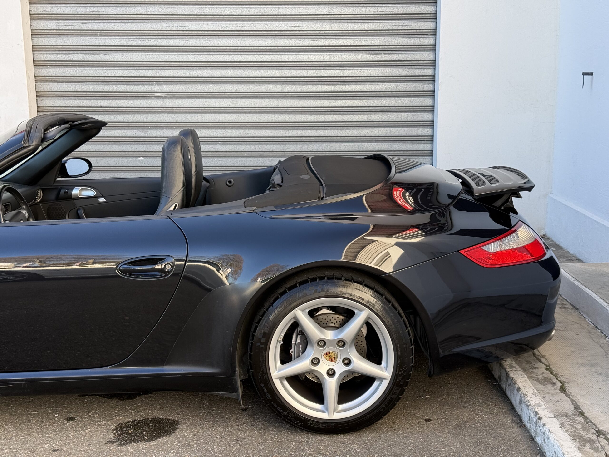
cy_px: 228
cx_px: 304
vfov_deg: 30.3
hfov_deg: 39.7
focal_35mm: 48
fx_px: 844
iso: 80
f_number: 1.78
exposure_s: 1/427
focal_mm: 6.76
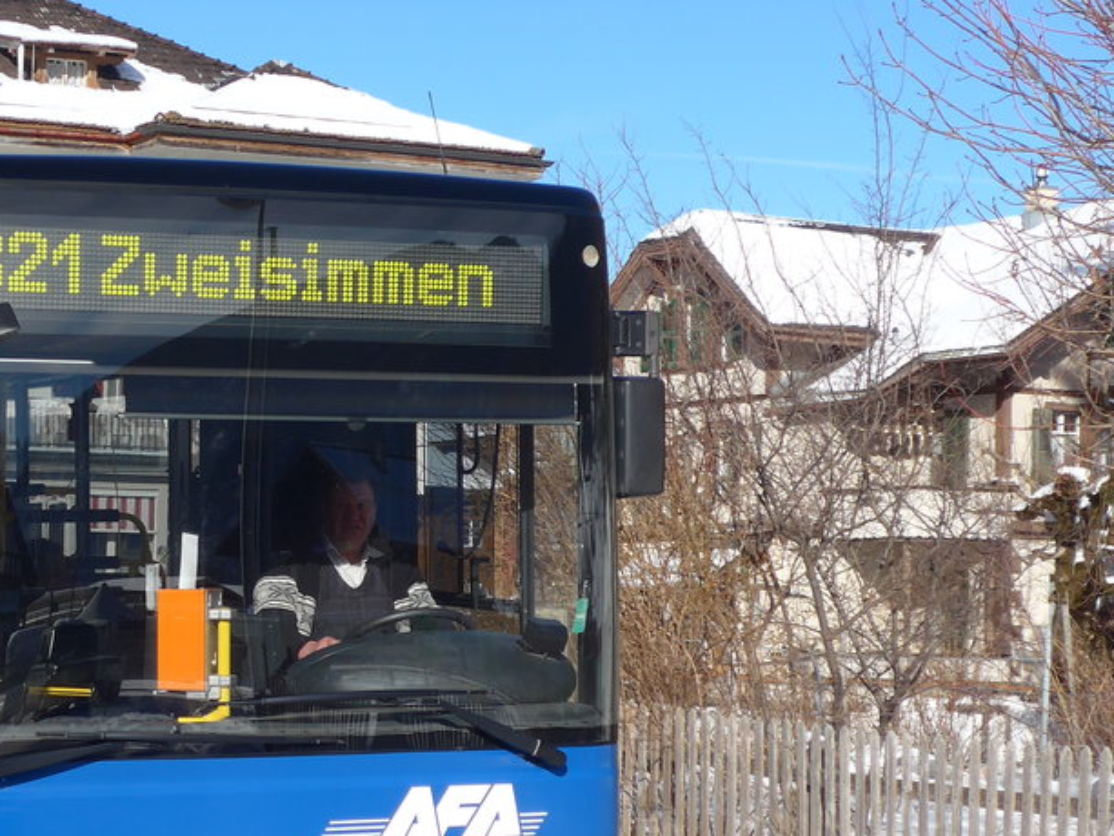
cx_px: 220
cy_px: 552
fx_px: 2897
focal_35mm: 90
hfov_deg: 21.5
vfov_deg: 16.4
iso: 80
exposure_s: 1/1600
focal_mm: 9.5
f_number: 3
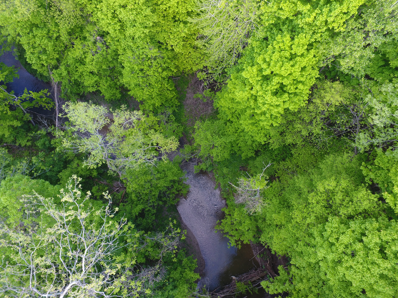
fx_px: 230
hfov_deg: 81.7
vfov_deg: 66.0
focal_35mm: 20
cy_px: 149
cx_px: 199
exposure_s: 1/50
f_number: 2.8
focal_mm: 3.61
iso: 115
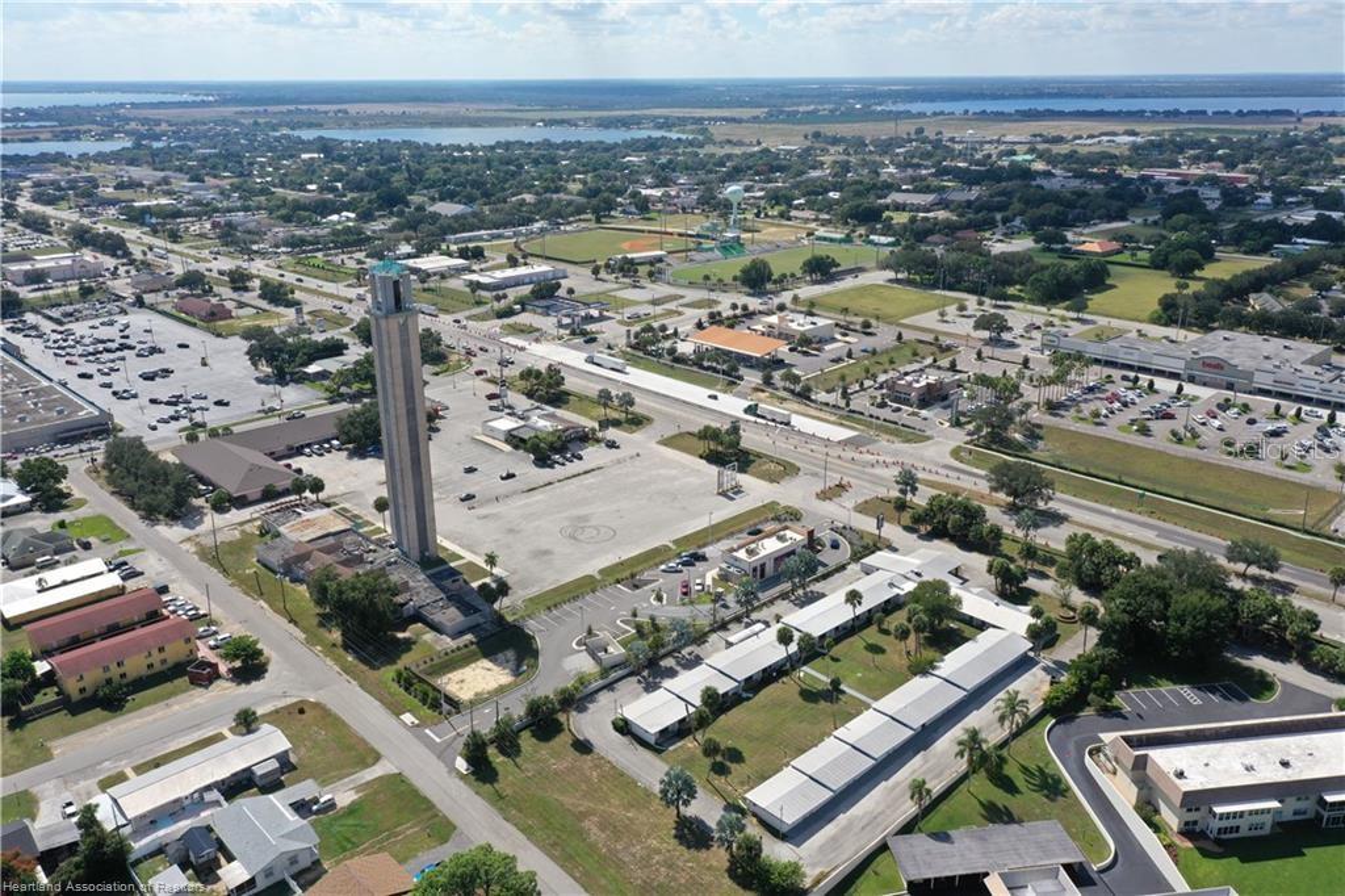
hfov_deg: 65.5
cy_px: 448
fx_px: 1046
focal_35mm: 28
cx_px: 672
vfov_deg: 46.4
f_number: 6.3
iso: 100
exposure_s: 1/500
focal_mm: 10.26
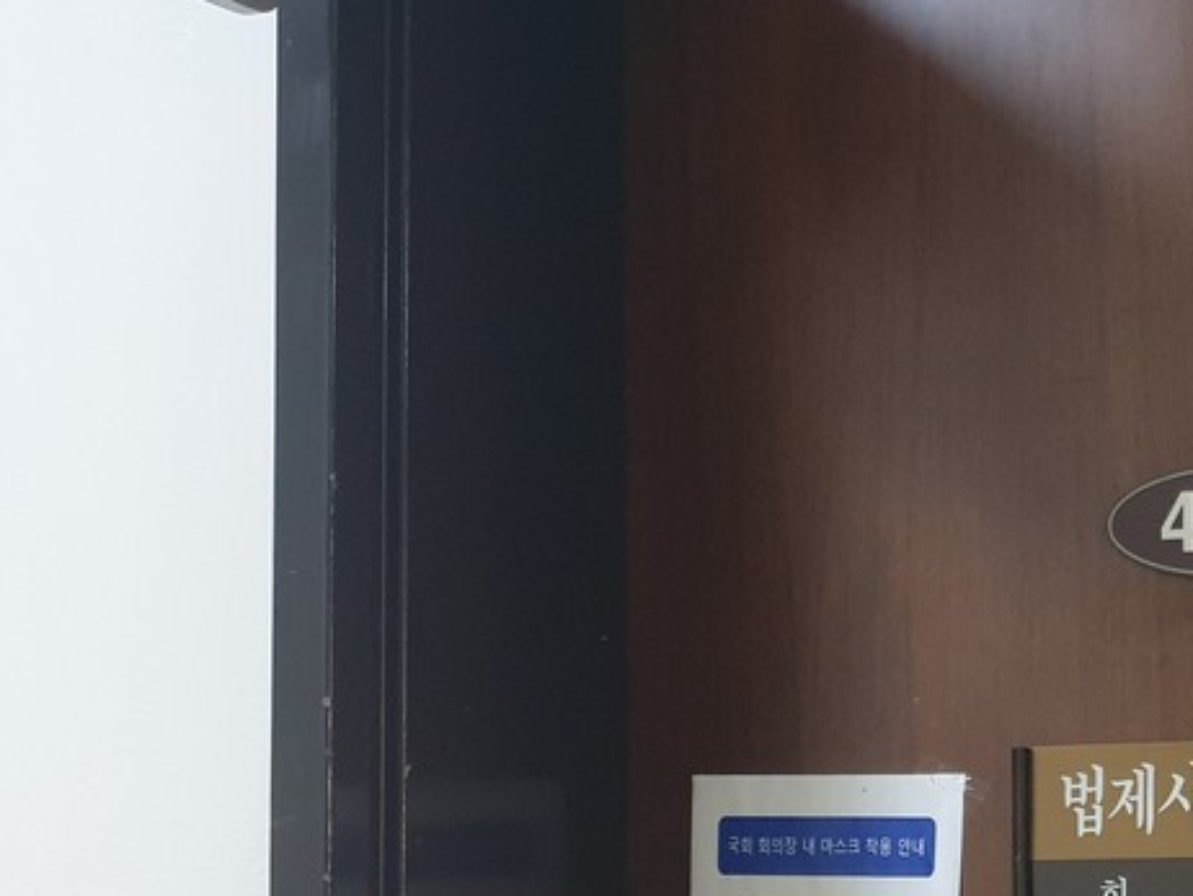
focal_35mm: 72
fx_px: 2483
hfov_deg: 24.7
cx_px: 1400
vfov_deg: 20.3
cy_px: 697
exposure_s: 1/40
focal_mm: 4.3
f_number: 1.5
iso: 320
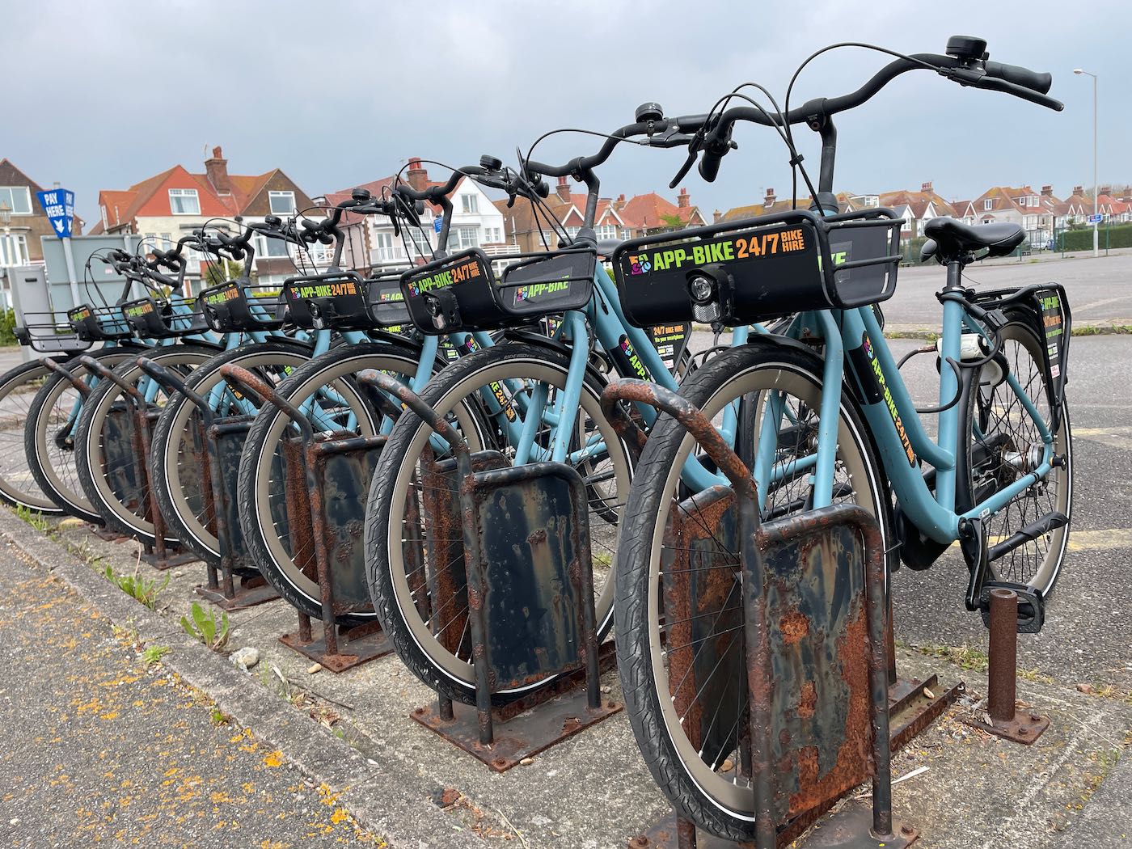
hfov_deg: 67.3
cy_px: 424
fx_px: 850
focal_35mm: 26
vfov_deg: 53.1
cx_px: 566
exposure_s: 1/1795
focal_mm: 4.2
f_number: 1.6
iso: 32
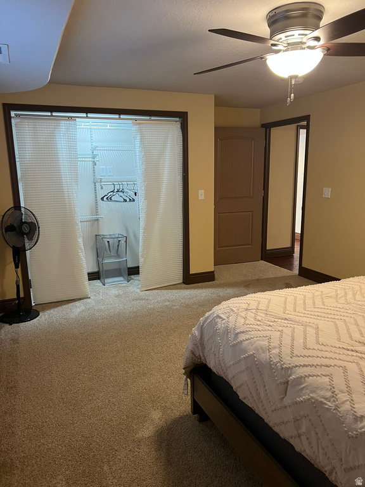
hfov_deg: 53.1
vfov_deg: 67.3
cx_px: 182
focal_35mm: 26
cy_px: 244
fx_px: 366
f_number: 1.5
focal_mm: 5.7
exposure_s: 1/60
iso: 320
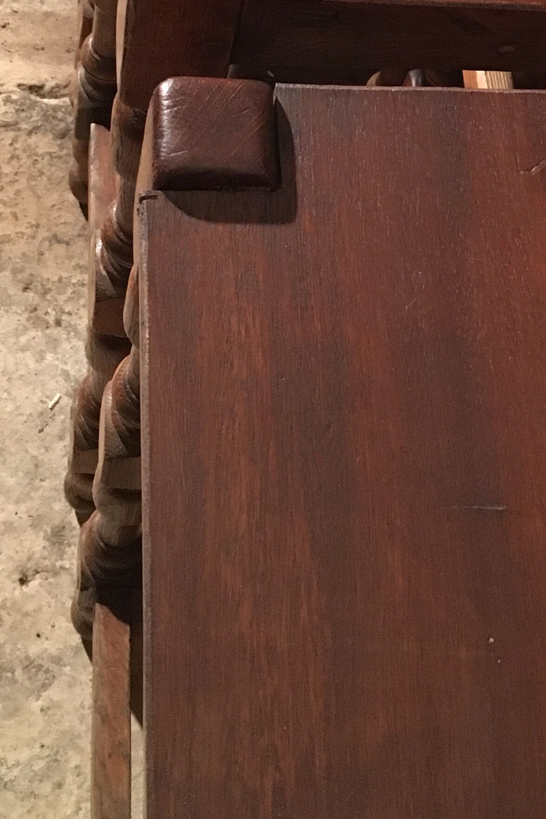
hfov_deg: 19.4
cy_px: 77
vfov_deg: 28.1
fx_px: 1569
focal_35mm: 69
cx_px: 472
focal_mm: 4.15
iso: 320
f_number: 2.2
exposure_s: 1/17
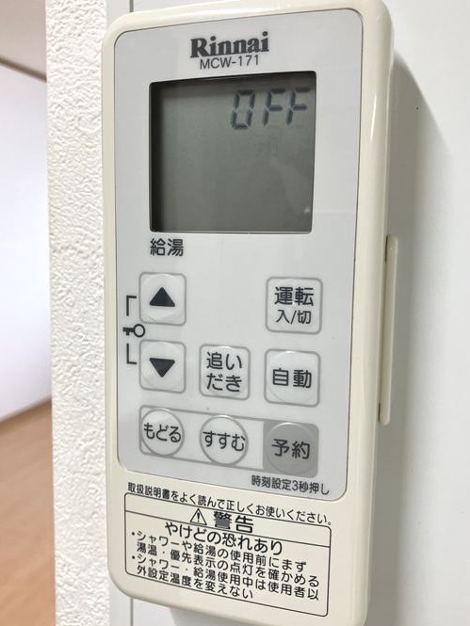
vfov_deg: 56.8
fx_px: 579
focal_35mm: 32
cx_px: 222
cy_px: 313
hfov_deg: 44.2
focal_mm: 3.99
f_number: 1.8
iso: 64
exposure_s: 1/100
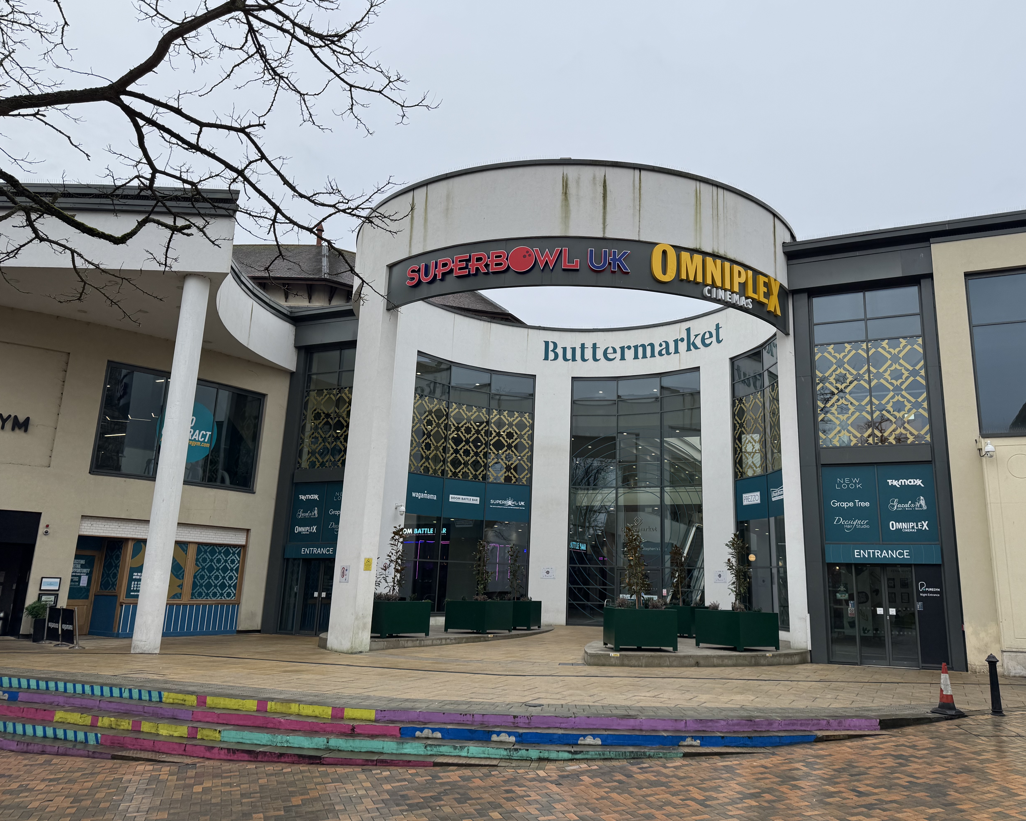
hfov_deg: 63.9
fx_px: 820
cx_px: 569
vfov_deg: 53.1
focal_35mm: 27
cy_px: 385
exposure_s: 1/1767
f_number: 1.78
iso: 80
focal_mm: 6.76
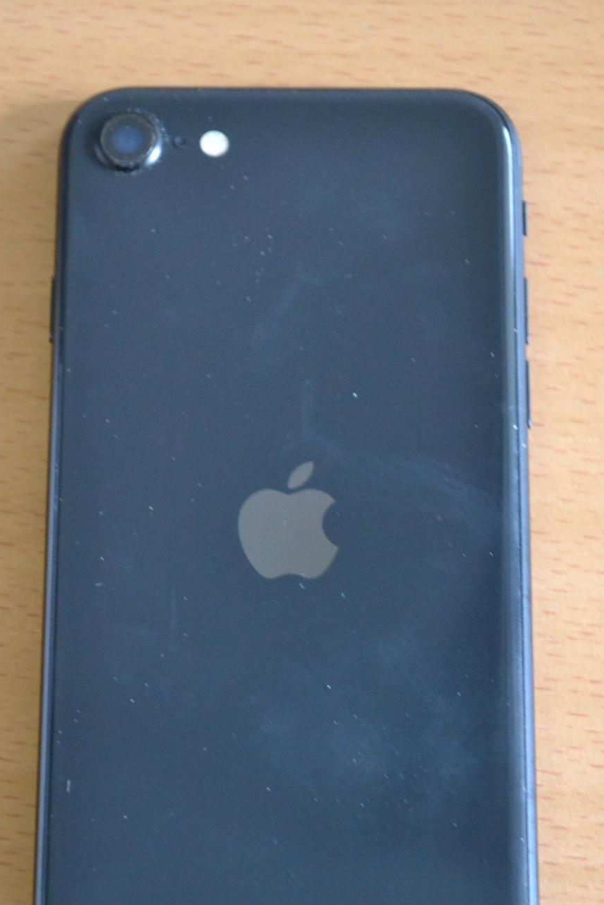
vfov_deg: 20.1
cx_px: 286
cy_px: 540
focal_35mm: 102
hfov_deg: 13.5
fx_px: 2557
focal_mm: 55
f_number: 5.6
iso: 3200
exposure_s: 1/50
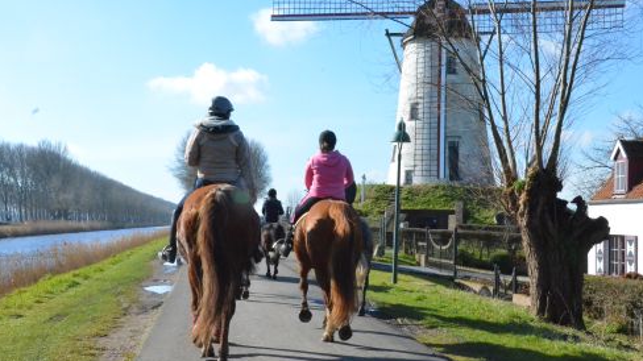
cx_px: 324
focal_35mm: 45
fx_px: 767
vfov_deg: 26.5
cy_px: 196
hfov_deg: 45.5
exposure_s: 1/1600
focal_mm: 28
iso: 6400
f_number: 20
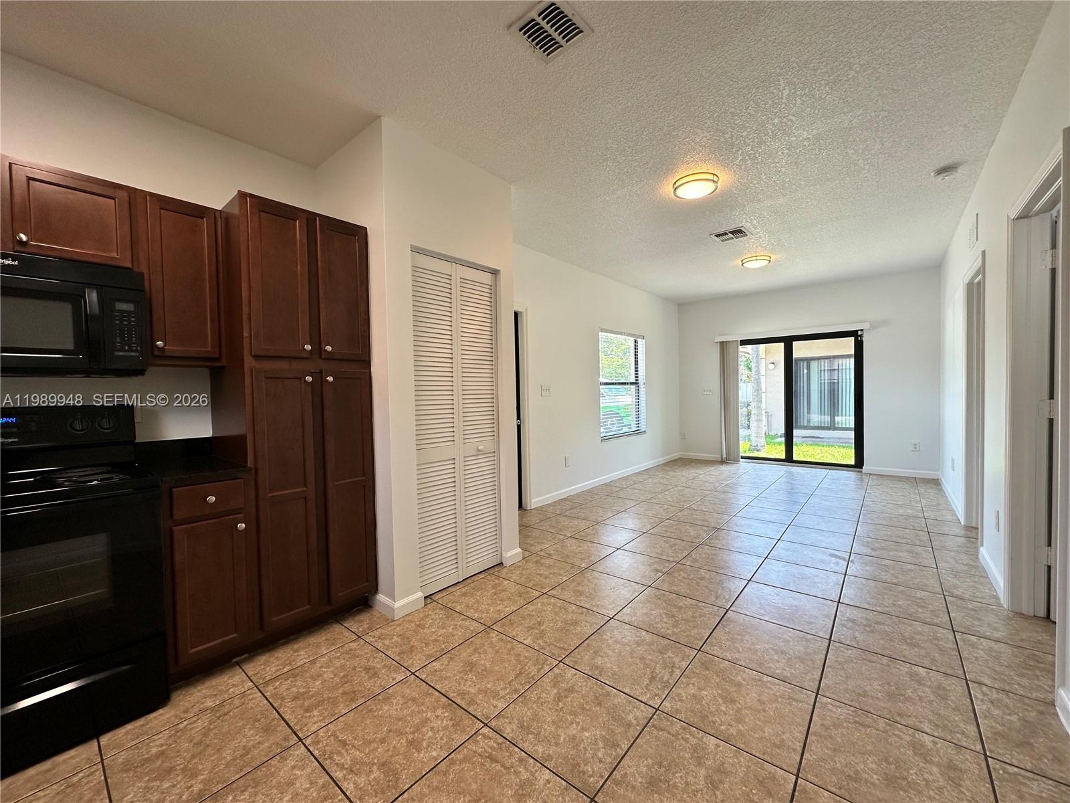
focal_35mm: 14
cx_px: 535
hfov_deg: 102.1
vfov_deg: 85.7
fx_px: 433
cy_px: 402
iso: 64
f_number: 2.2
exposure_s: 1/120
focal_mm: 2.22
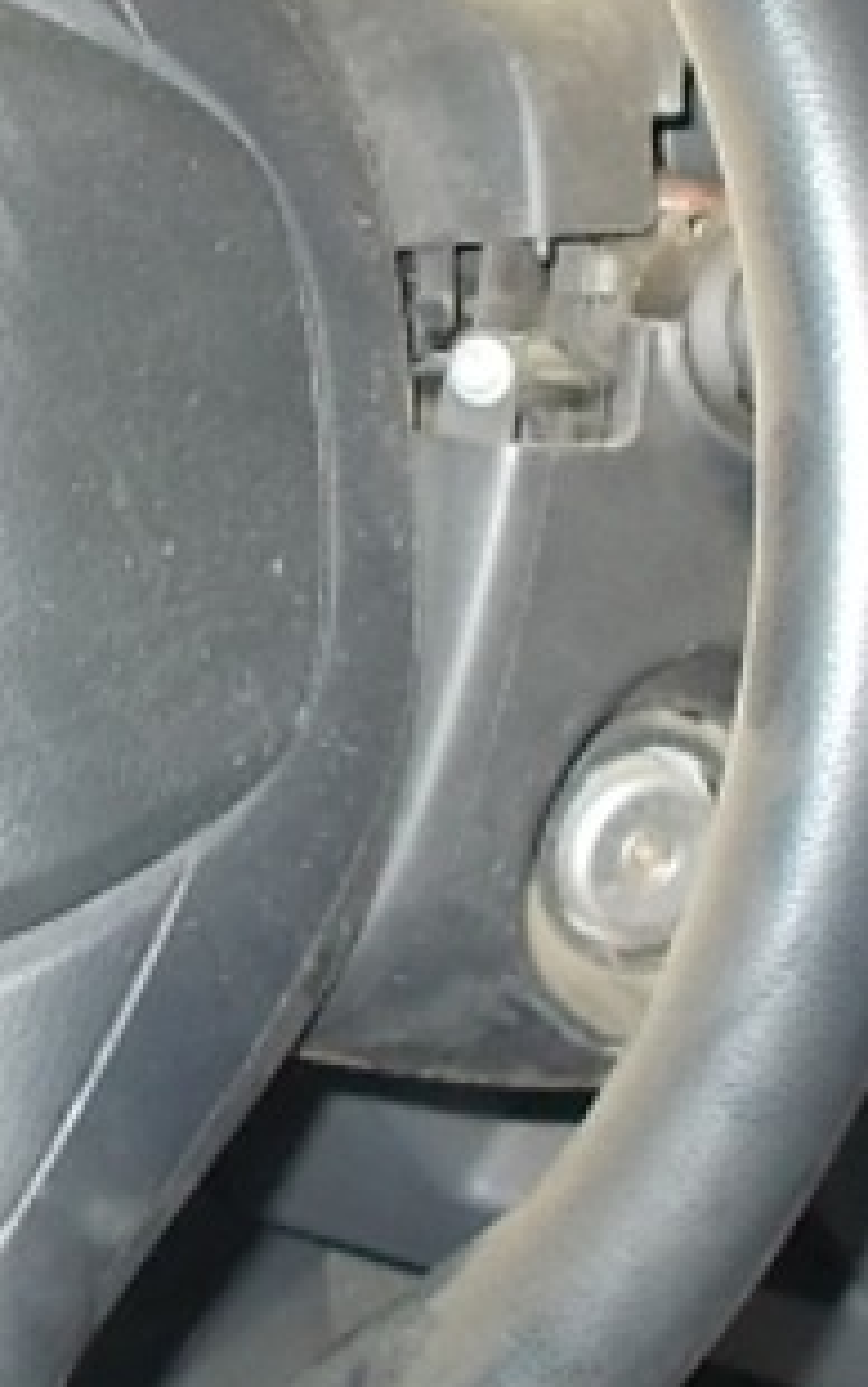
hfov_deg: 10.3
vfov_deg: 16.6
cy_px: 262
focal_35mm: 125
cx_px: -177
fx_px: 4727
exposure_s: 1/25
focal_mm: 5.3
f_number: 3.4
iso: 200
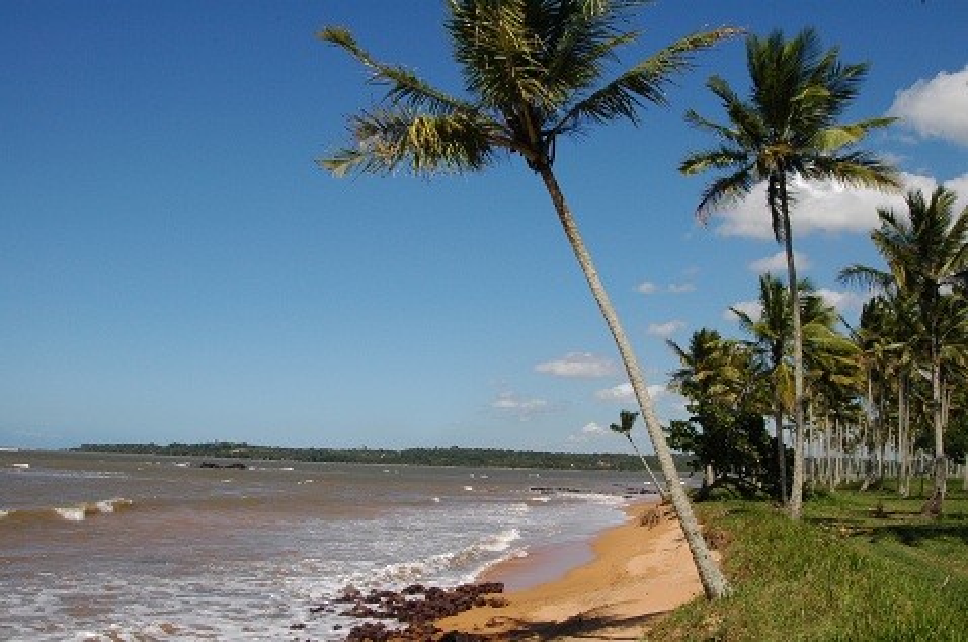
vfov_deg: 36.7
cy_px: 321
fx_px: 966
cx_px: 484
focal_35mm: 36
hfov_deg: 53.2
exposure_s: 1/320
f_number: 20
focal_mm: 24
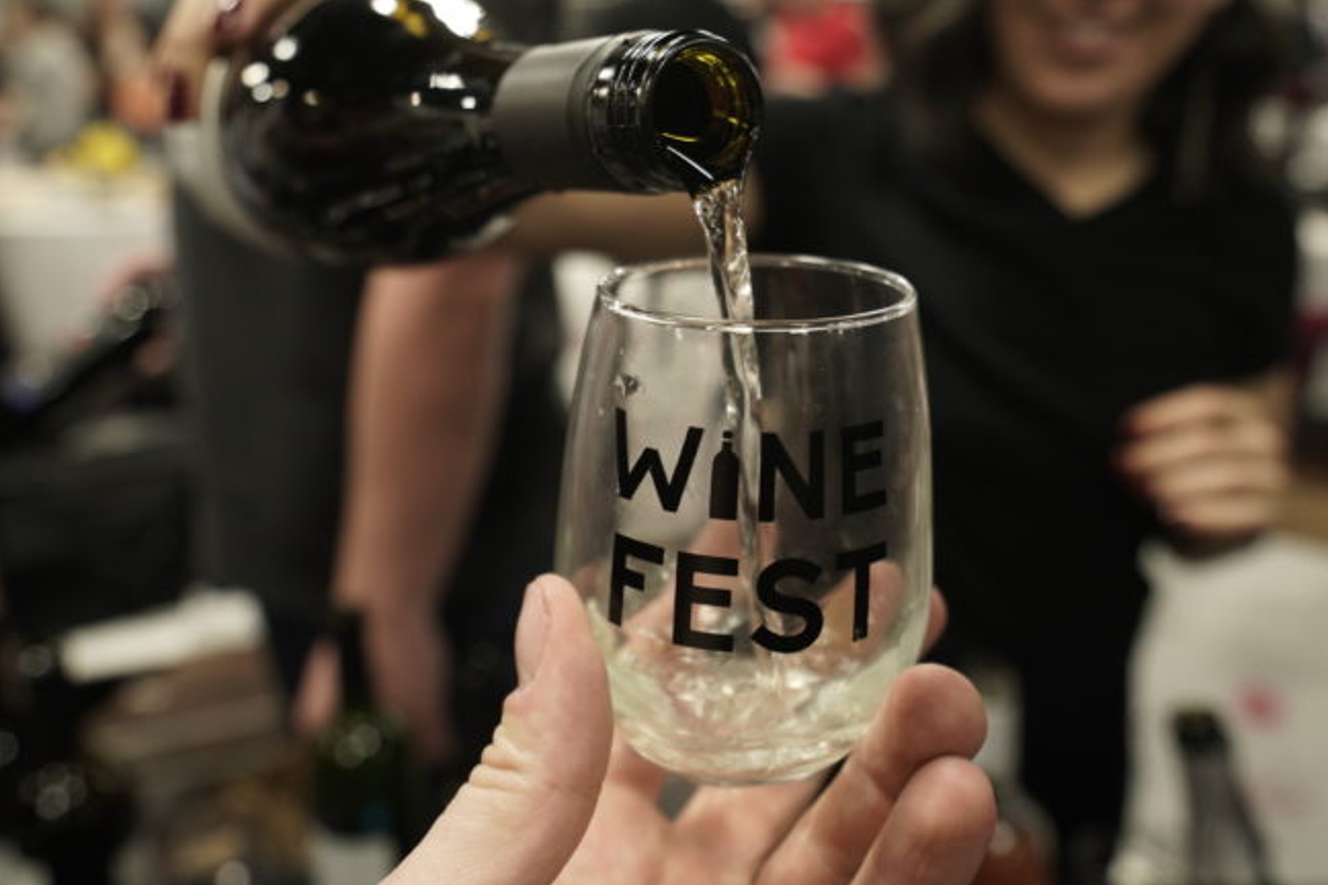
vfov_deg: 41.0
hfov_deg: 58.7
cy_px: 371
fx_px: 1180
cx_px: 687
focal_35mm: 32
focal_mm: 27
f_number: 4
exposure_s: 1/125
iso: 2500
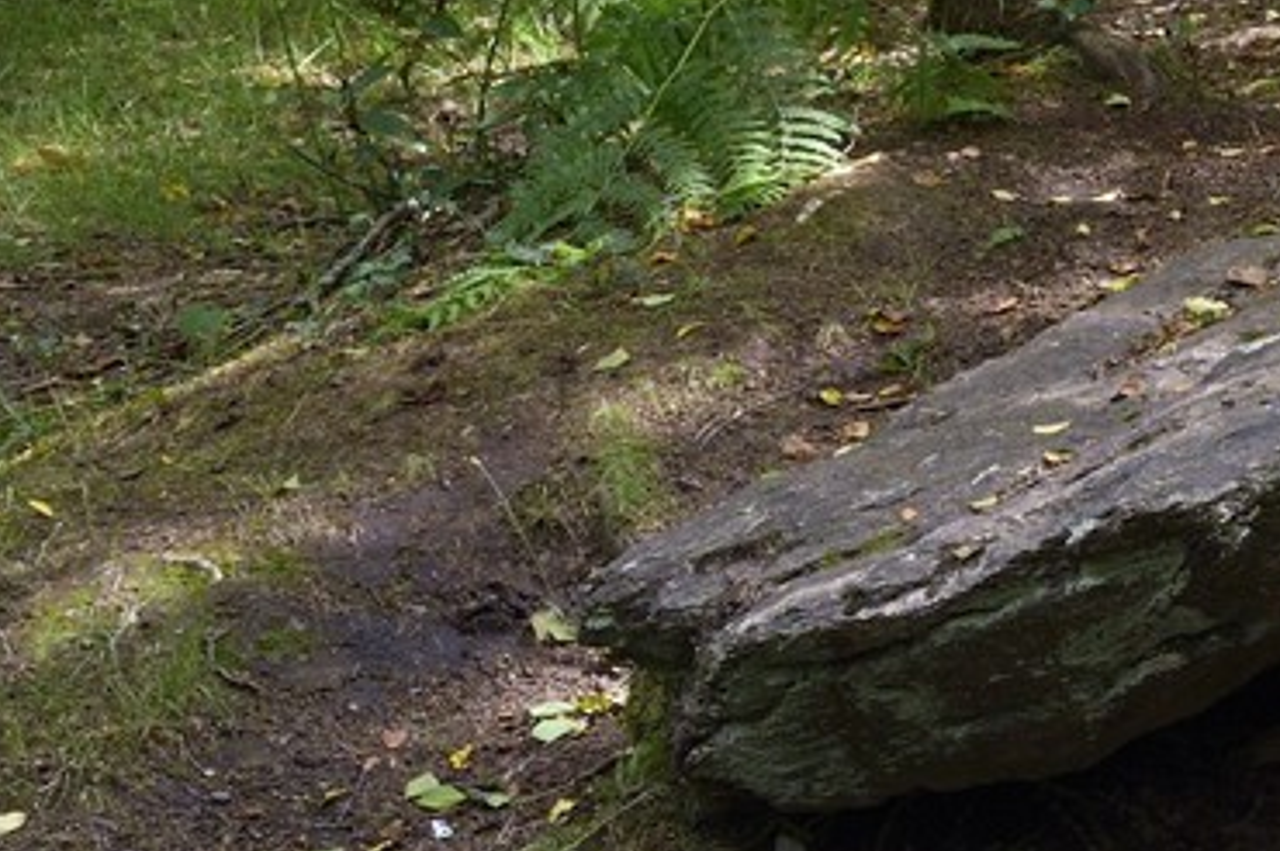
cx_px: 2761
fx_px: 5222
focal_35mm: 147
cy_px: 256
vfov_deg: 9.3
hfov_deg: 12.0
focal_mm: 34
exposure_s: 1/80
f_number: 13
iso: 800
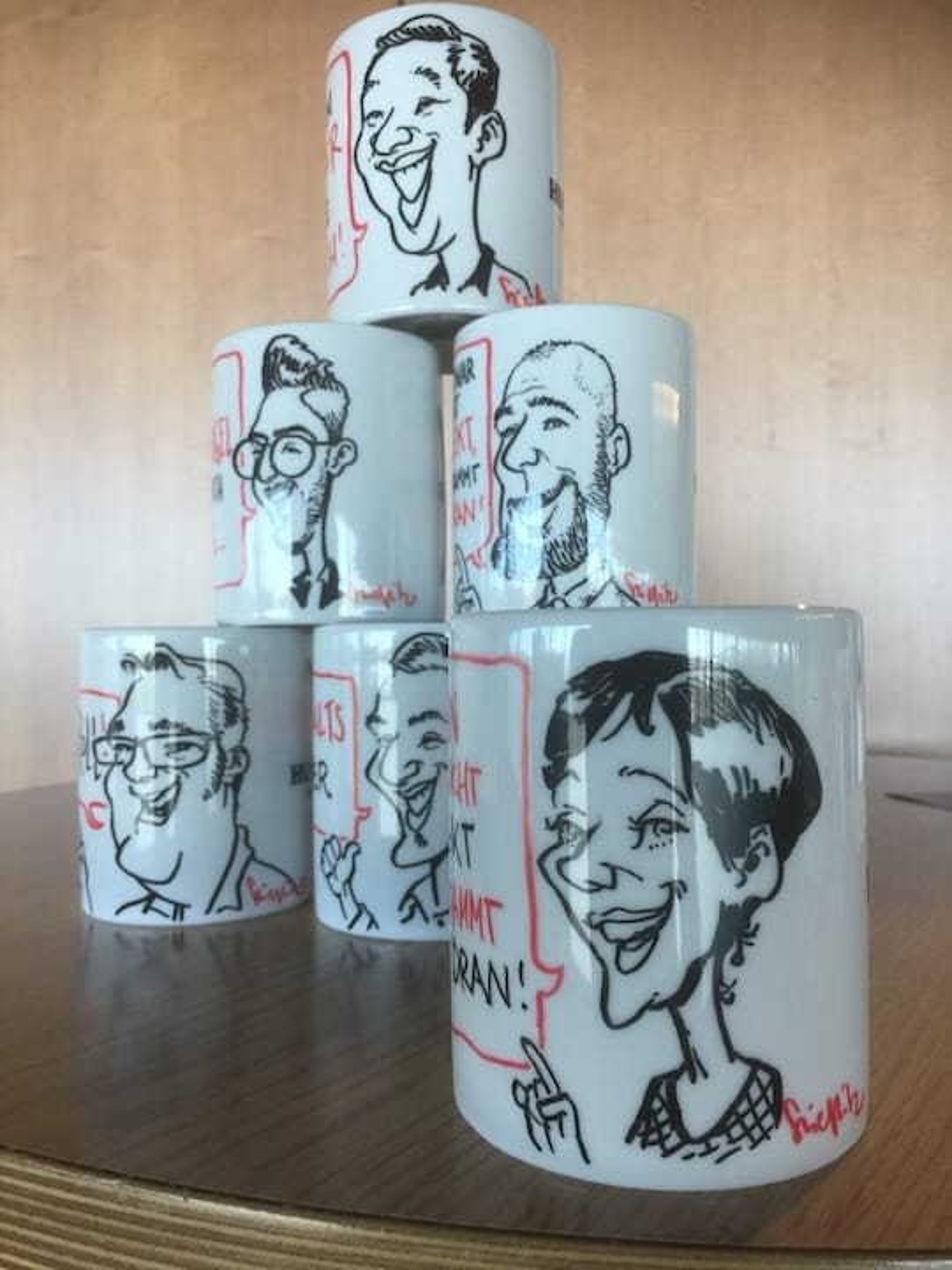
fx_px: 1063
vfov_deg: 61.7
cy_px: 635
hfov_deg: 48.2
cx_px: 476
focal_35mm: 29
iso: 50
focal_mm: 4.15
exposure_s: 1/33
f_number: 2.2
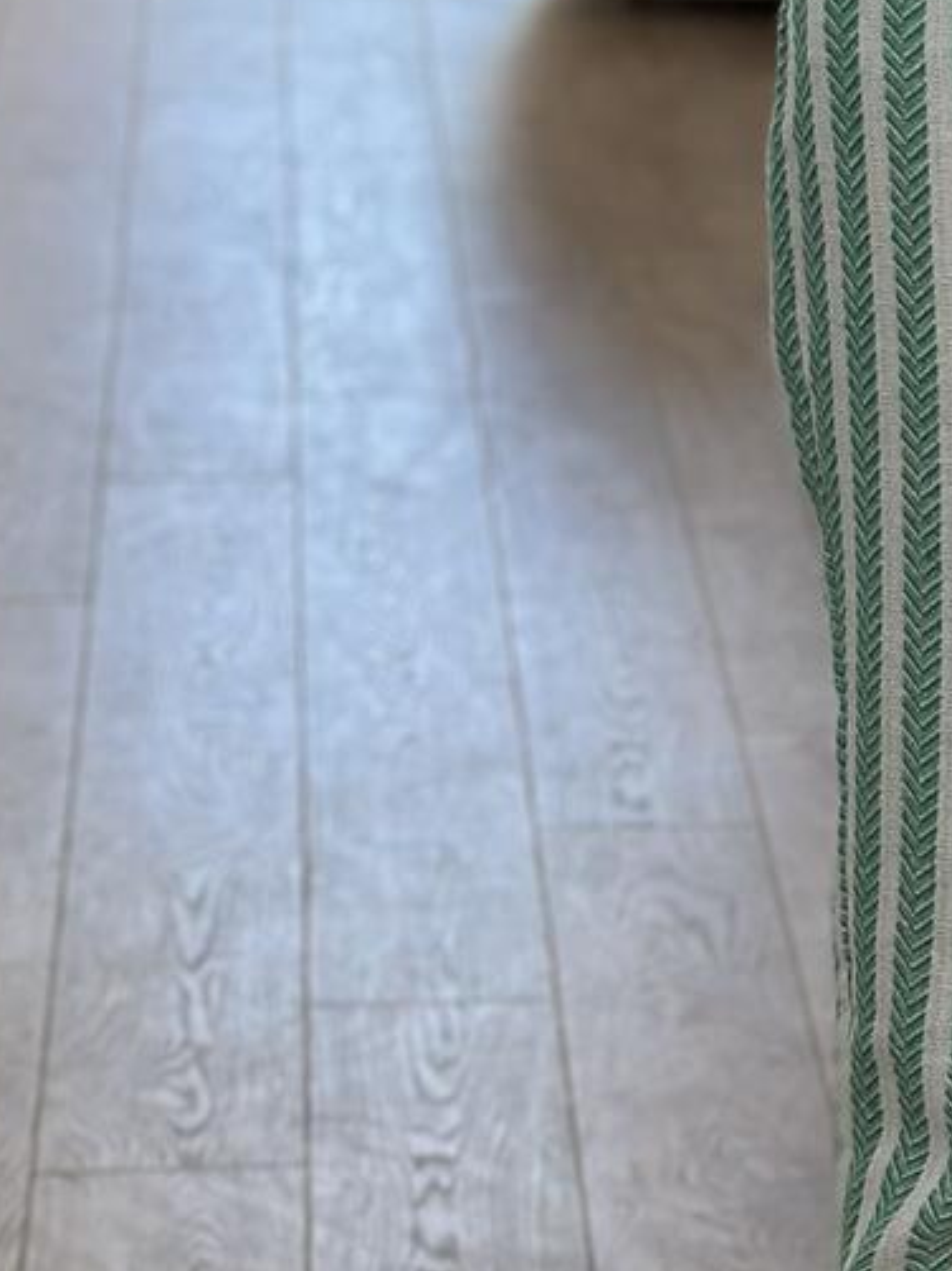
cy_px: 772
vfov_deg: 12.9
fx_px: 5615
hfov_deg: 9.4
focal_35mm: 153
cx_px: 1403
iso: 80
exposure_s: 1/297
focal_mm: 6.86
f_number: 1.78
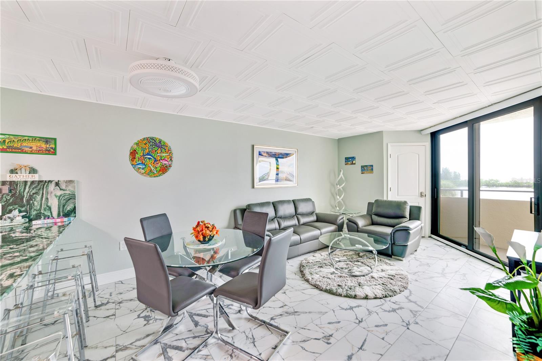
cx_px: 271
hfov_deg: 104.2
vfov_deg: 81.2
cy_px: 180
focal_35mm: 14
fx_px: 211
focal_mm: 14
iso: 100
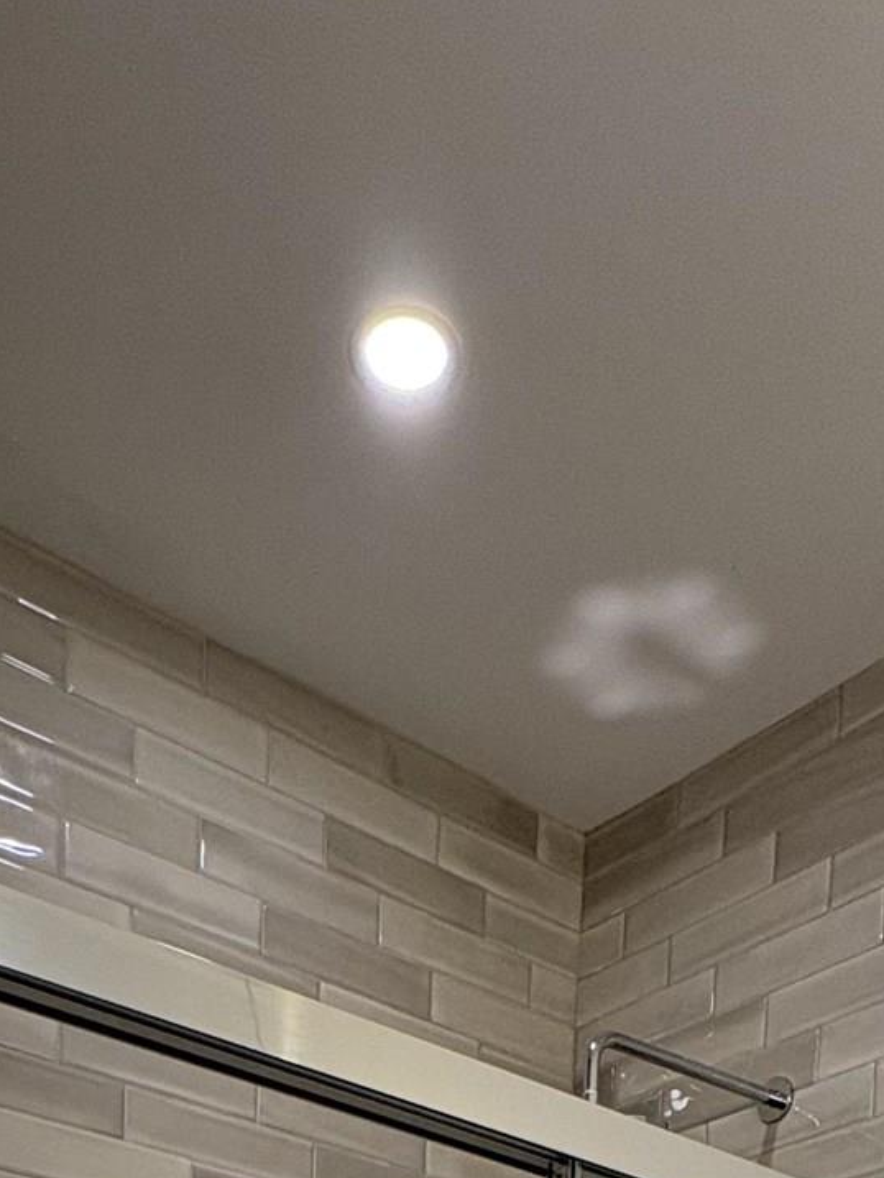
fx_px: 1532
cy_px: 1852
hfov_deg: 32.2
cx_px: 440
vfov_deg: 26.7
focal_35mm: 45
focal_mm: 2.22
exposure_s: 1/120
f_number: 2.2
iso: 160
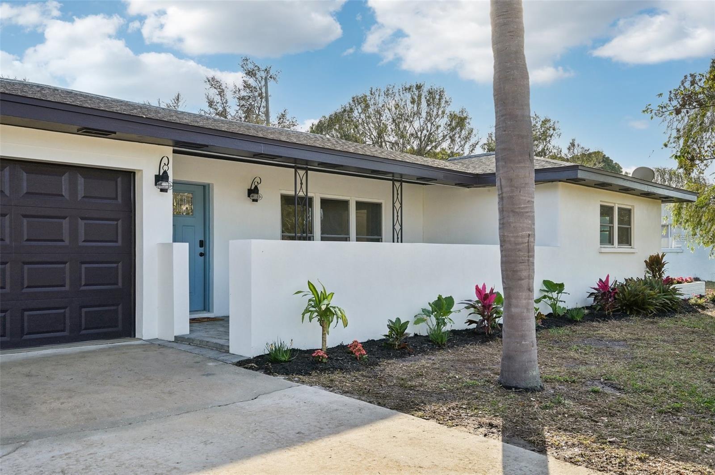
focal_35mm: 30
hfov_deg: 62.0
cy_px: 238
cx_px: 358
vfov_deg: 43.5
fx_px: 595
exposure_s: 1/500
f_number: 8
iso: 400
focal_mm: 30
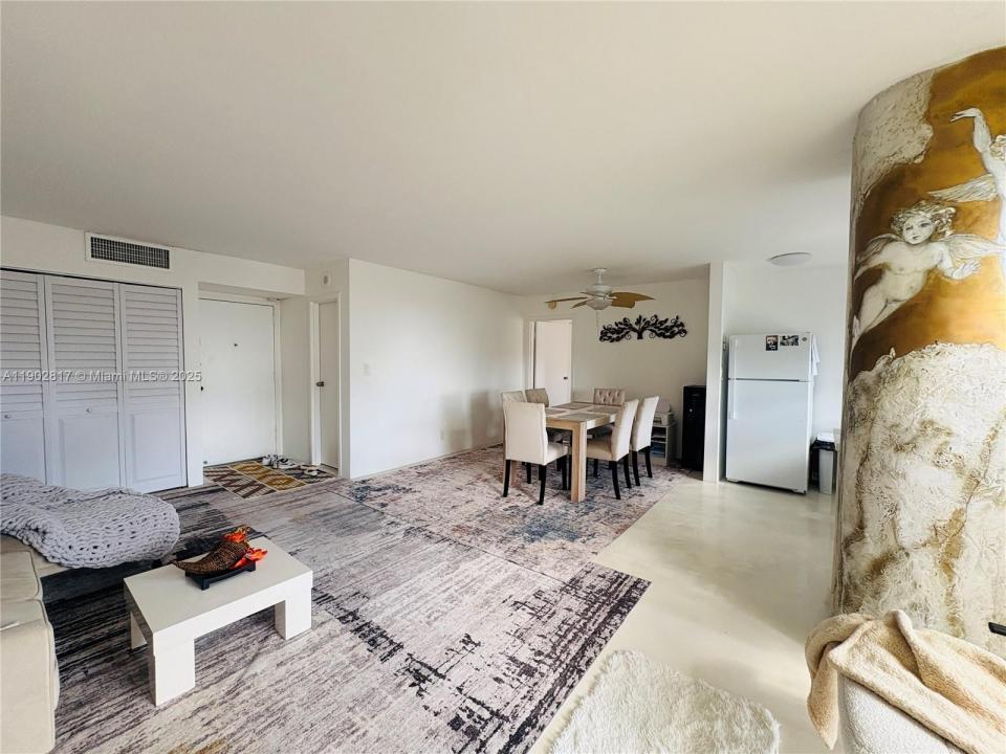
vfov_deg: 85.7
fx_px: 407
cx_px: 503
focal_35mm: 14
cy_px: 377
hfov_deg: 102.1
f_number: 2.2
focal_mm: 2.22
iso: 125
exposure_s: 1/99
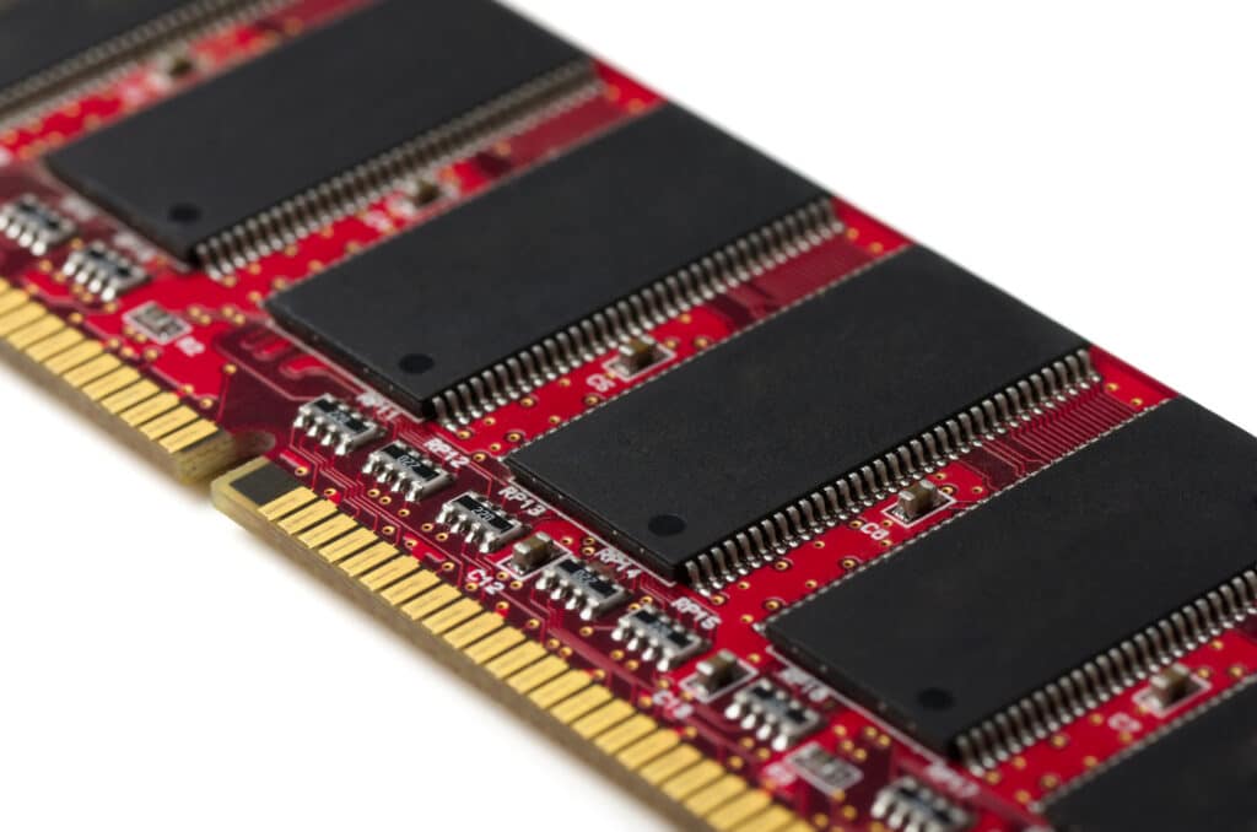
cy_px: 416
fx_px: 4703
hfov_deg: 15.2
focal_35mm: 135
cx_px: 628
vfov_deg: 10.1
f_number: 22
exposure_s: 1/200
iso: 100
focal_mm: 90
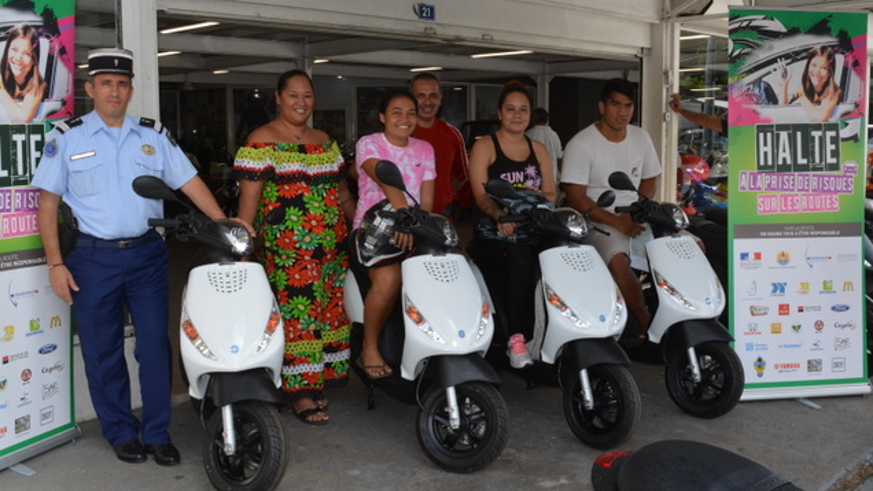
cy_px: 239
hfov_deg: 51.0
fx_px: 915
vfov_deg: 30.1
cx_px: 438
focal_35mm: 40
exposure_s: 1/200
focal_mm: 25
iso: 1000
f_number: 18
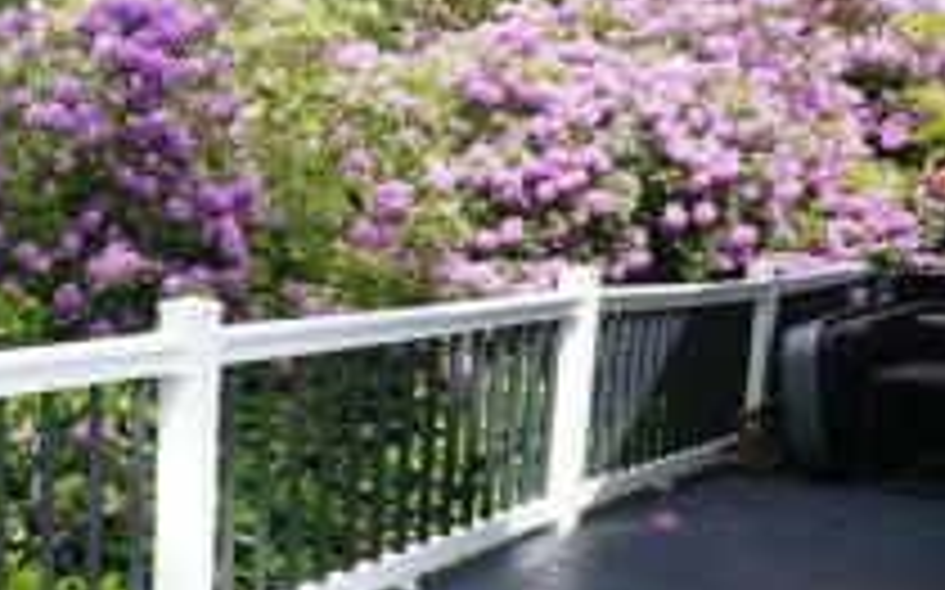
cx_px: -63
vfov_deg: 34.1
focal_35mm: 37
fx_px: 952
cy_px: 385
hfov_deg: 42.8
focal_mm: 16
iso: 200
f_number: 11
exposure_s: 1/60
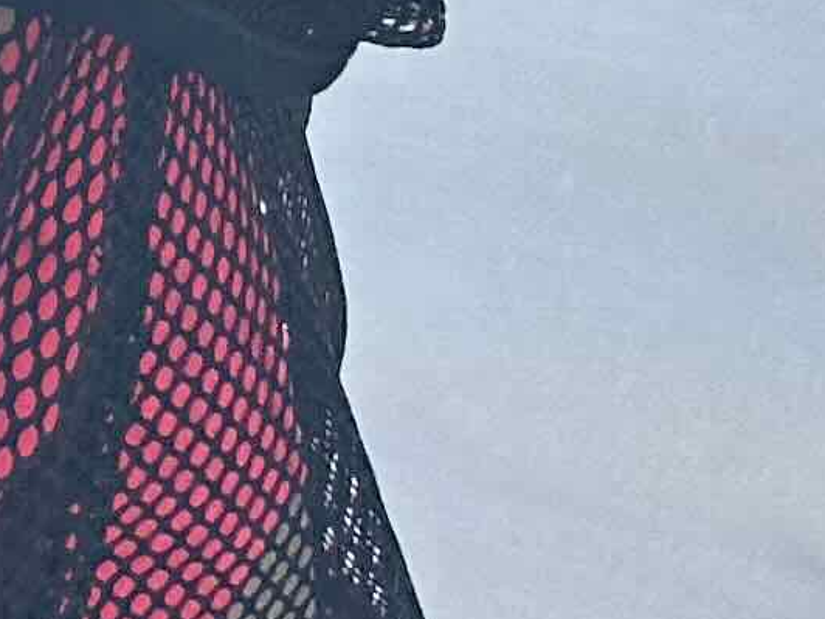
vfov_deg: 7.5
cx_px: -2118
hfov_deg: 8.1
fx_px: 4338
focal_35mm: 182
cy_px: -971
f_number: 1.78
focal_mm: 6.86
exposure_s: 1/3472
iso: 80
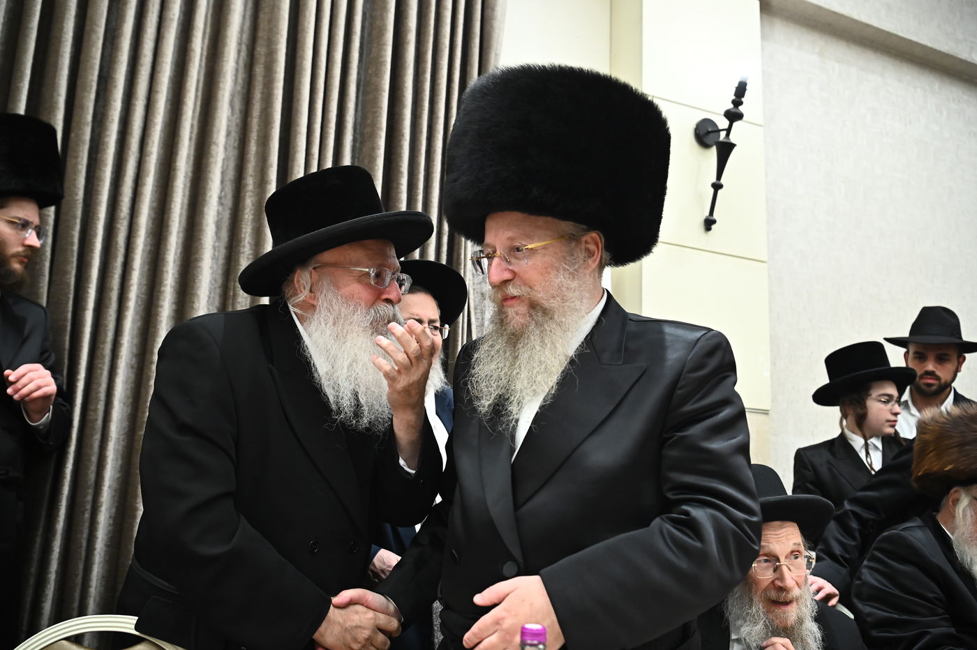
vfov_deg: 42.3
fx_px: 841
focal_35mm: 31
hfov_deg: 60.3
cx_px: 488
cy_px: 325
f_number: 4
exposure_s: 1/200
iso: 3200
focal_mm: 31
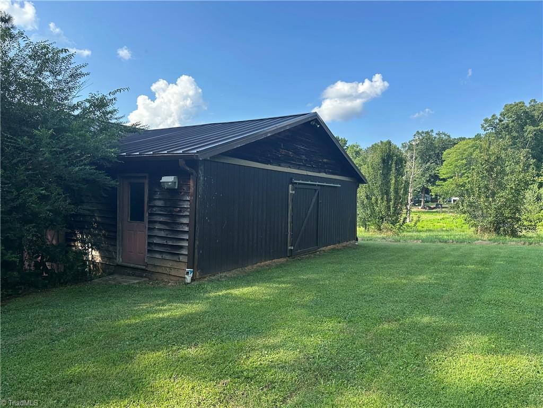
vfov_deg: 56.8
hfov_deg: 71.6
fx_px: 376
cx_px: 272
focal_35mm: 24
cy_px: 204
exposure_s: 1/2203
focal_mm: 6.86
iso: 80
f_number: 1.78
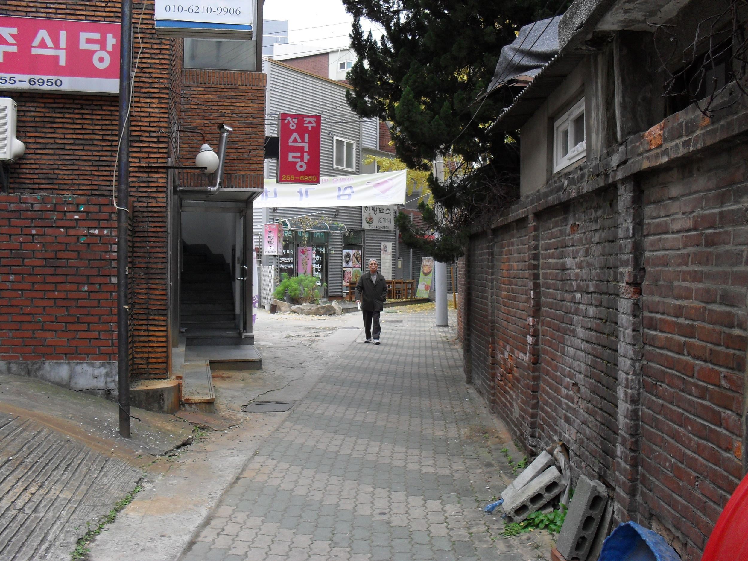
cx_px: 374
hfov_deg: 52.6
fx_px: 756
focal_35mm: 35
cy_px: 280
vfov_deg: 40.7
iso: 100
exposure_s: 1/90
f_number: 3.2
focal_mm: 6.3
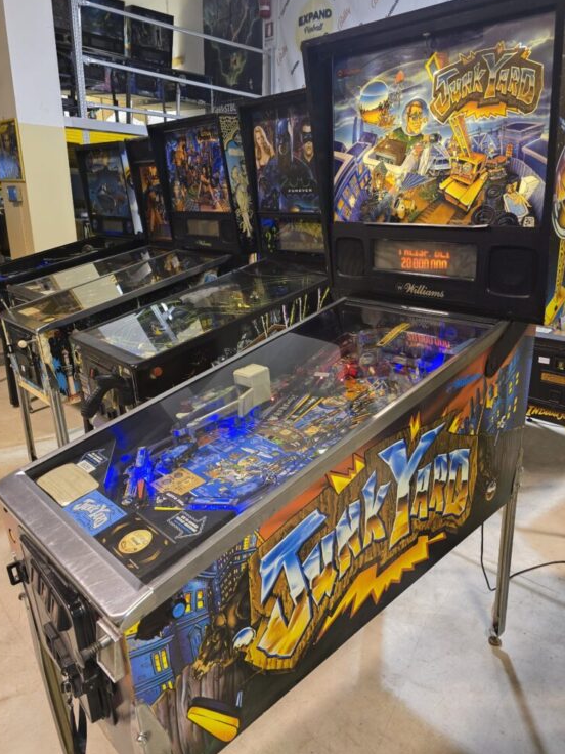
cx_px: 299
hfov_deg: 54.8
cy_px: 380
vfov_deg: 69.4
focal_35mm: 25
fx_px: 544
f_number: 1.7
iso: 640
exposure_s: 1/100
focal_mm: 6.3
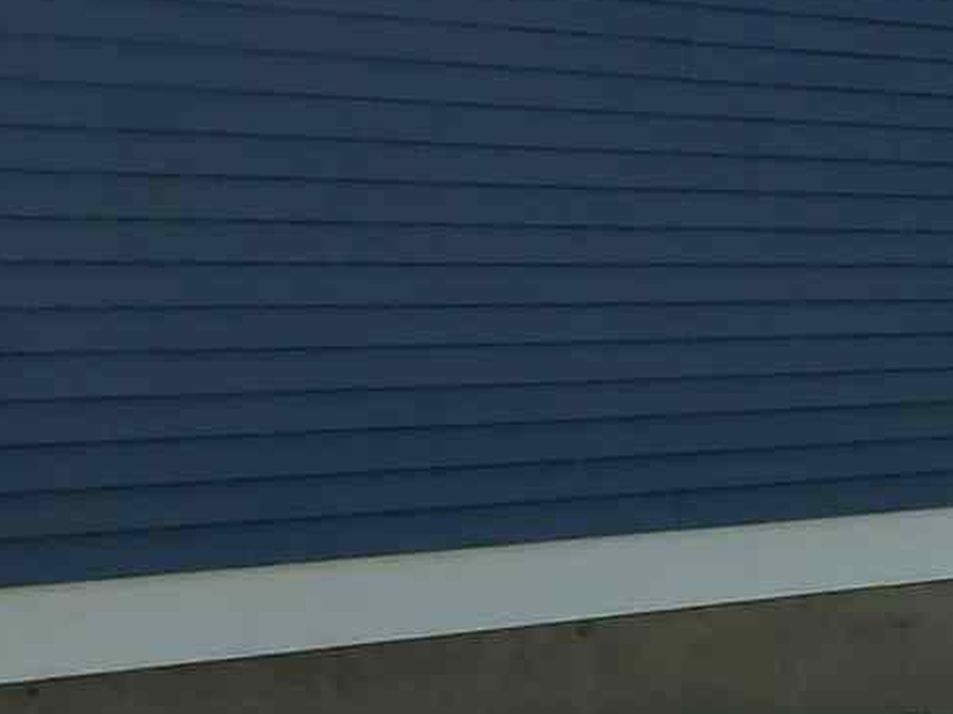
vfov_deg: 17.8
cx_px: 1746
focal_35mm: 82
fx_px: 2257
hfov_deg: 18.4
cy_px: 112
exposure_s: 1/914
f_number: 2.2
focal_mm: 1.8
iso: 50
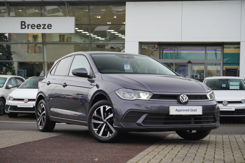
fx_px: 469
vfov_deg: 19.7
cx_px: 122
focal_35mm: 69
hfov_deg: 29.3
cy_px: 82
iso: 1000
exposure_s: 1/160
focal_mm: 46
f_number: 5.6
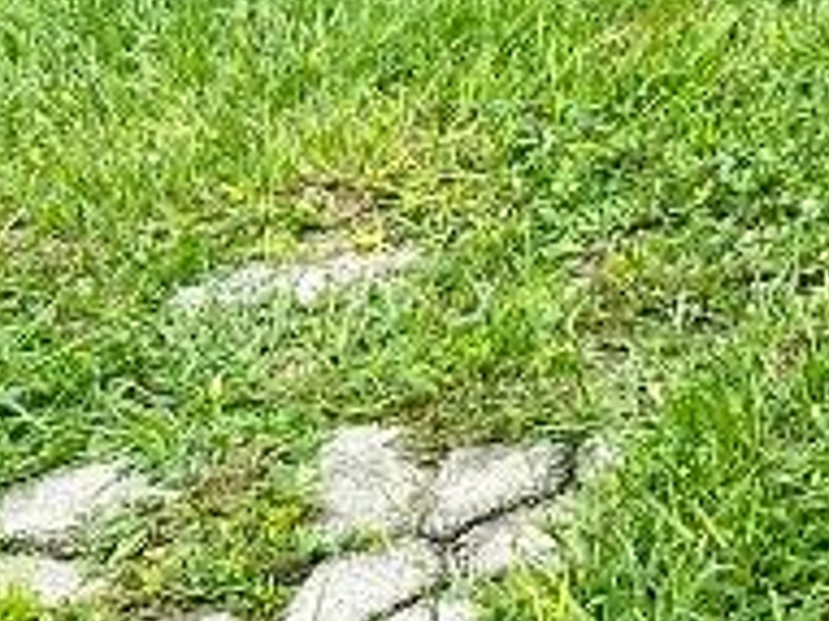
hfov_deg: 13.3
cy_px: -942
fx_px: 3087
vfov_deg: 9.9
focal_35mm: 129
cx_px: 1619
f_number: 1.78
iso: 80
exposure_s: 1/943
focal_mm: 6.86
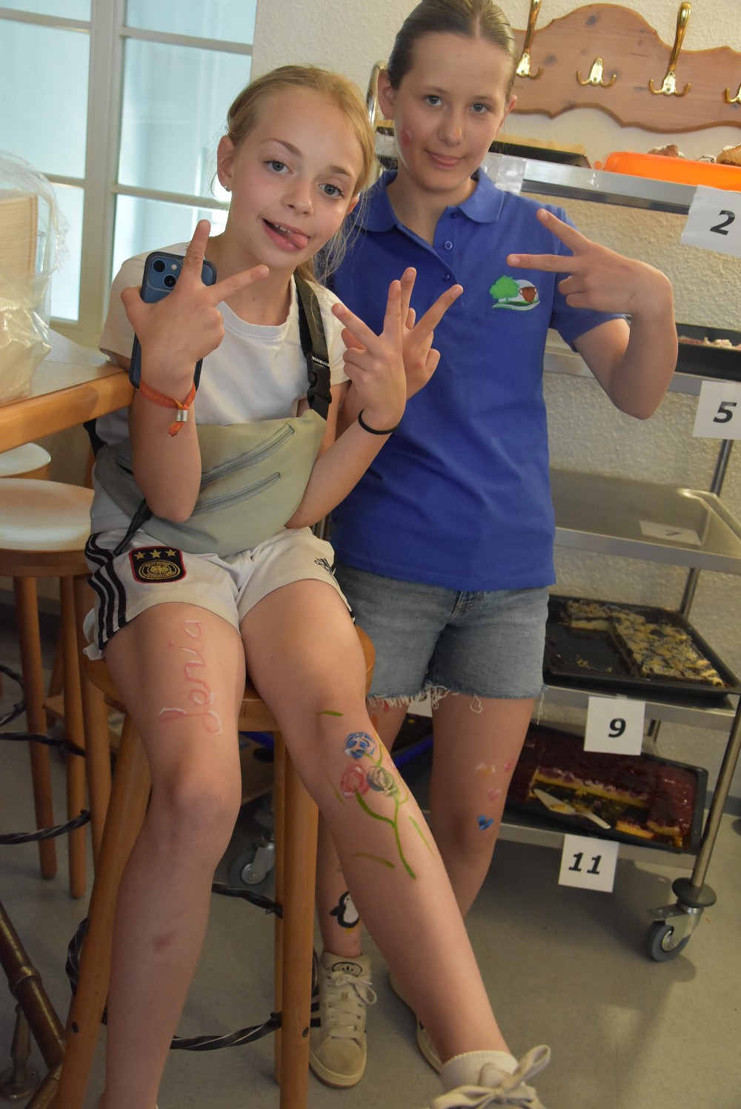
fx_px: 1109
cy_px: 554
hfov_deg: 36.9
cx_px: 370
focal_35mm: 36
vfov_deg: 53.1
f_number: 4
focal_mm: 24
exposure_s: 1/60
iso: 2500
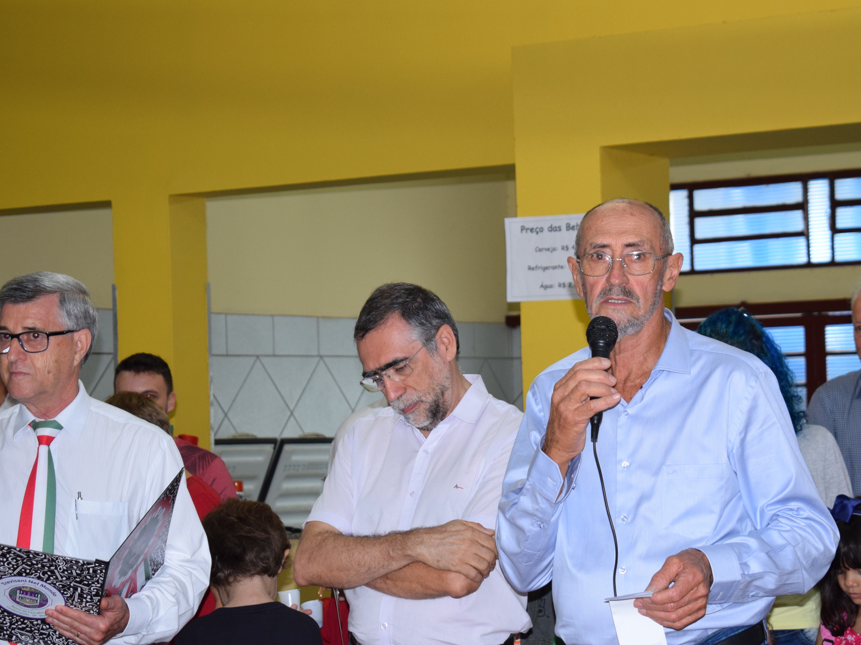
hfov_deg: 19.1
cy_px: 351
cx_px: 502
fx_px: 2552
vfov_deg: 14.4
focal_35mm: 103
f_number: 5.6
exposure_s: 1/60
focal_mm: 55
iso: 900
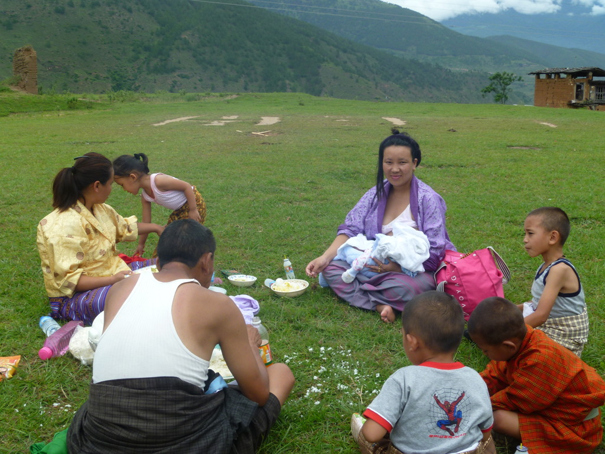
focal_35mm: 35
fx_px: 612
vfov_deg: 40.7
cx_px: 302
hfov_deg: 52.6
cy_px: 227
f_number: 5.6
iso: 80
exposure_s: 1/250
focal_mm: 6.3
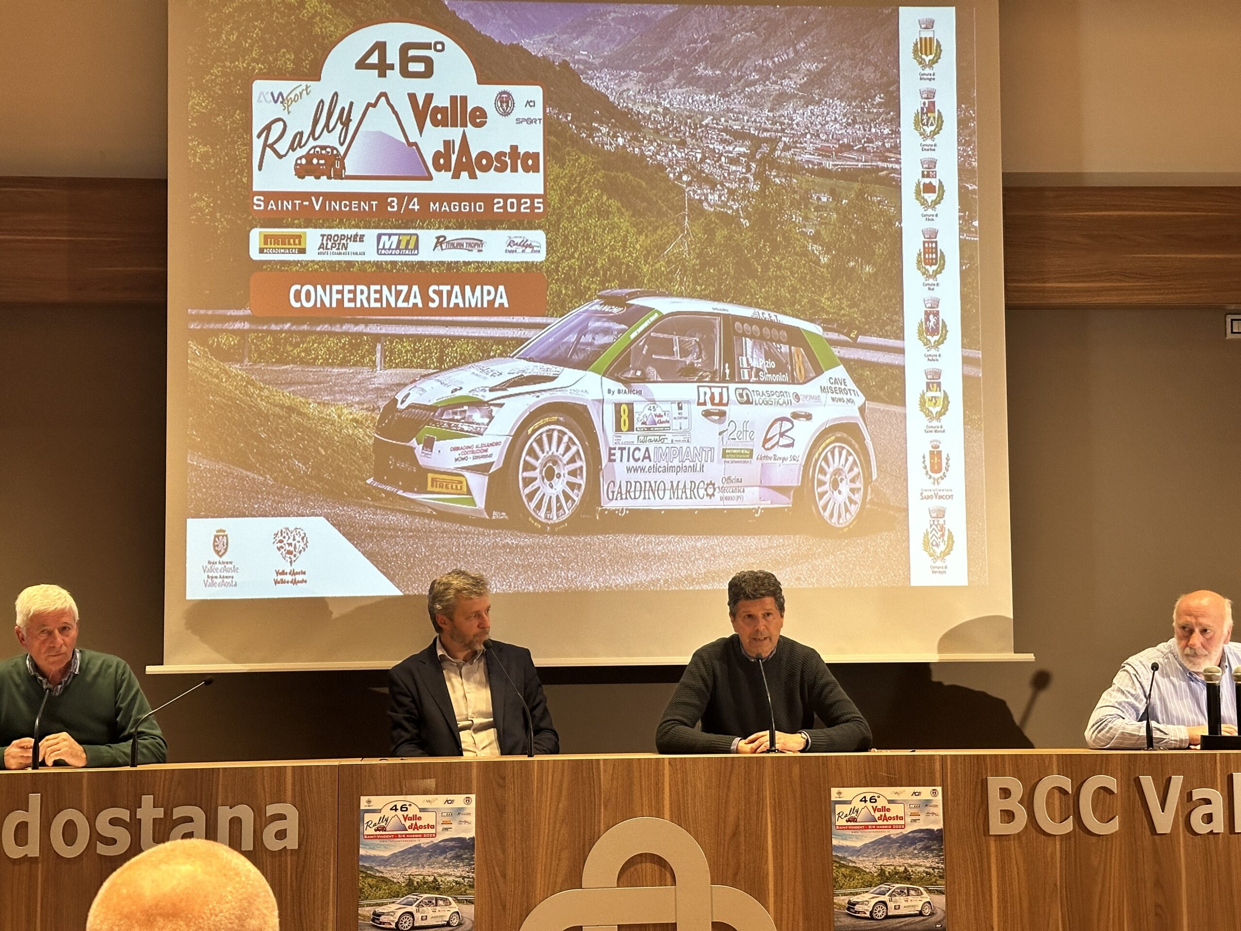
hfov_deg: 39.7
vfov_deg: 30.3
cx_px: 620
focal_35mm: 48
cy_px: 466
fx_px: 1721
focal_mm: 6.86
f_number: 1.78
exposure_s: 1/40
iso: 200
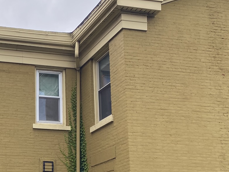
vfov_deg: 21.0
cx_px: -19
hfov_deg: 26.5
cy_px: 167
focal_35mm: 68
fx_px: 450
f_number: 1.8
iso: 32
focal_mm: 4.25
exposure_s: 1/295
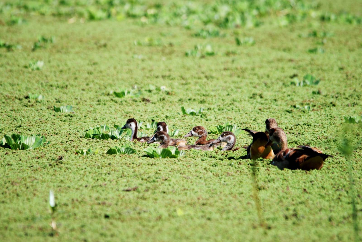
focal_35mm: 750
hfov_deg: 2.7
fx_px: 7551
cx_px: 181
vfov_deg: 1.8
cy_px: 121
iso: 200
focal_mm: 500
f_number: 6.3
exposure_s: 1/640
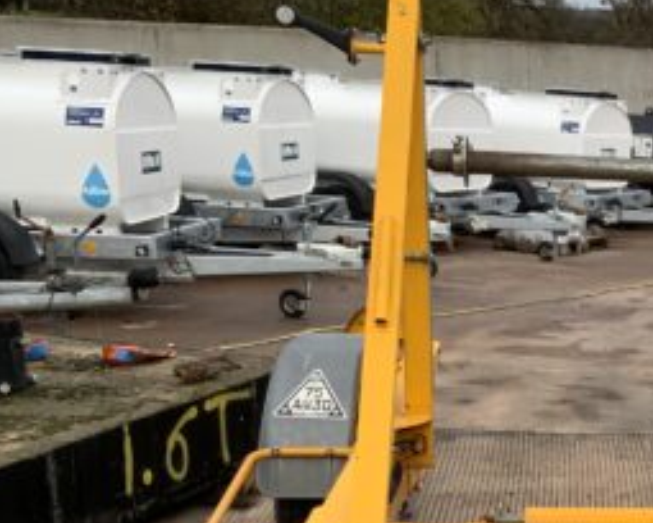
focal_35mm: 71
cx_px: 791
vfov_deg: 21.1
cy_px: 461
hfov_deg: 24.2
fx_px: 1372
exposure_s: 1/419
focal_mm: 3
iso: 16
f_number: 1.8
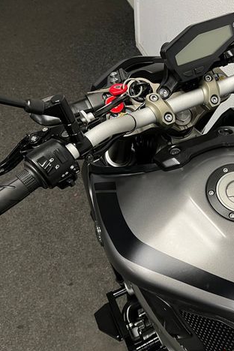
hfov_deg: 33.8
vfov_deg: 51.9
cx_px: 215
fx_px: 361
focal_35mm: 37
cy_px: 178
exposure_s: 1/50
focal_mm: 5.1
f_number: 1.6
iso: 100
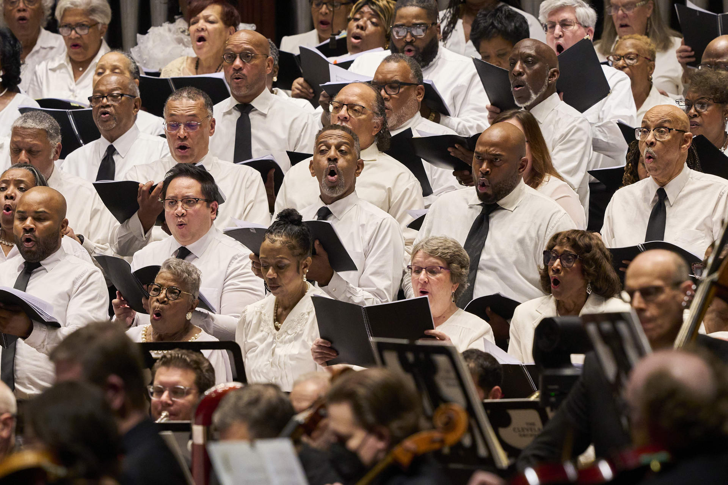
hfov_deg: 4.6
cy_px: 242
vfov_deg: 3.1
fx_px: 9099
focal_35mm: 450
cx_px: 364
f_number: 5
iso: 5000
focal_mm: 300
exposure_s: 1/400
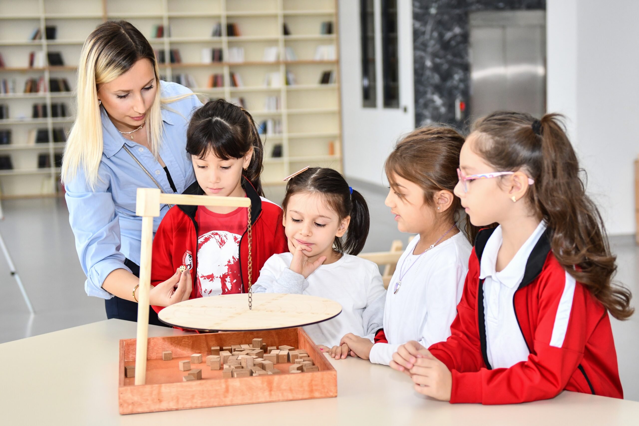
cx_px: 320
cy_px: 213
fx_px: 852
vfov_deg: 28.1
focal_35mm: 48
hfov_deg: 41.1
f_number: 2.8
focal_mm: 48
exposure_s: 1/250
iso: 800
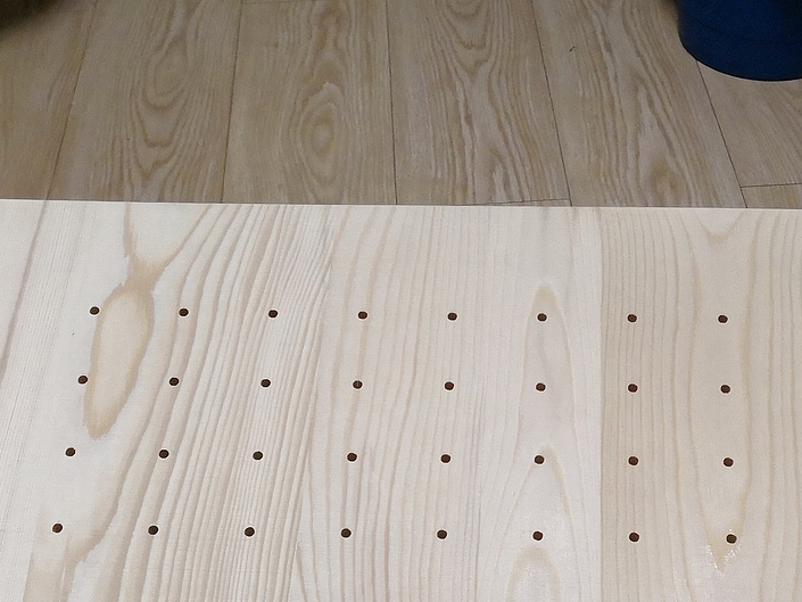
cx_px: 541
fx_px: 1135
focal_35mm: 49
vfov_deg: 28.6
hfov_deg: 38.4
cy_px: 529
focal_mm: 3.95
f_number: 1.6
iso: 320
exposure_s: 1/25
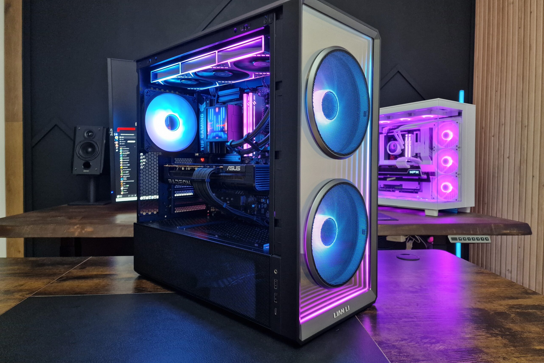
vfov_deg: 53.1
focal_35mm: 24
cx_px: 272
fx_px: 363
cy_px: 169
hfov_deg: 73.7
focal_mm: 6.4
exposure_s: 1/50
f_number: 1.8
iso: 640
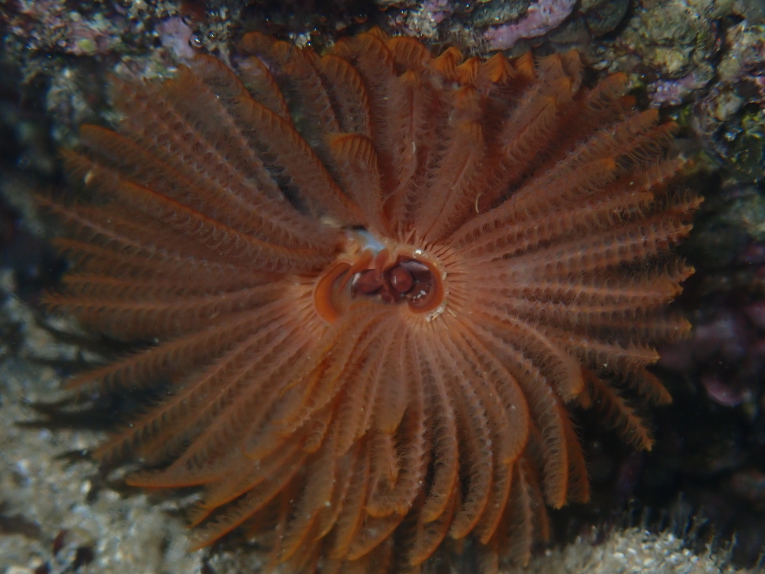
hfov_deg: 19.6
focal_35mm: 100
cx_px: 382
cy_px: 287
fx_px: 2210
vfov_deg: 14.8
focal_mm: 18
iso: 200
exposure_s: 1/200
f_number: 6.3
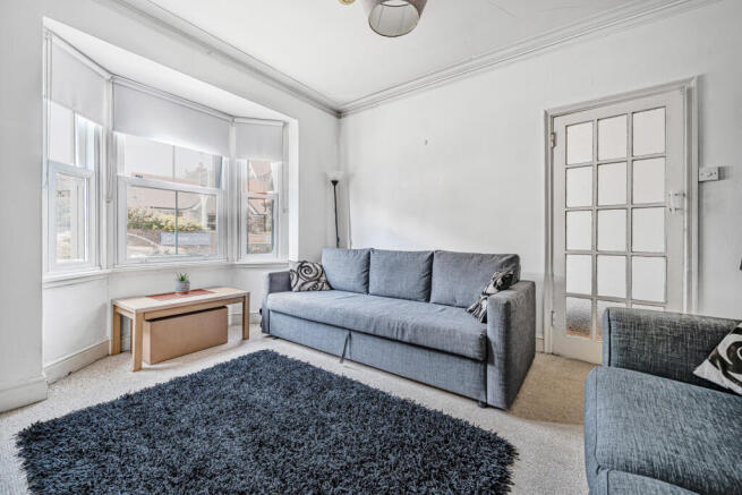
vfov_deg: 81.2
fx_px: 289
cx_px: 371
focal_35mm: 14
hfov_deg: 104.2
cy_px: 248
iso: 100
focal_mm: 14
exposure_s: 1/3
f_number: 8
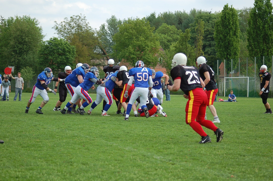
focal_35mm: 105
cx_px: 136
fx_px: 795
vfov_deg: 13.0
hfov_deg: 19.5
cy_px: 90
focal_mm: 70
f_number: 4
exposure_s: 1/1000
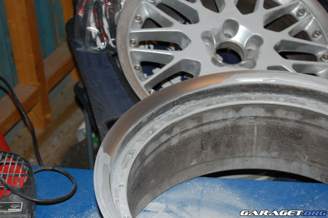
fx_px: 751
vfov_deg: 16.5
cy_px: 109
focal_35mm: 82
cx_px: 164
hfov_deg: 24.6
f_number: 5.6
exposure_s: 1/60
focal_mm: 55
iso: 400
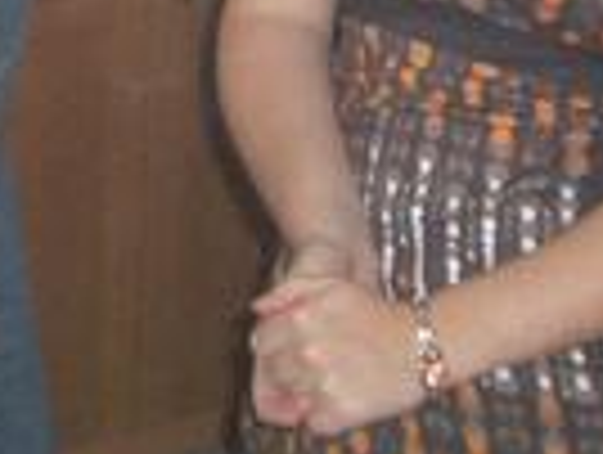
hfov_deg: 11.4
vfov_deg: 8.3
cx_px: -248
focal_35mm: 167
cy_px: -580
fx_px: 2914
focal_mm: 5.8
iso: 100
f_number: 2.6
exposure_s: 1/60
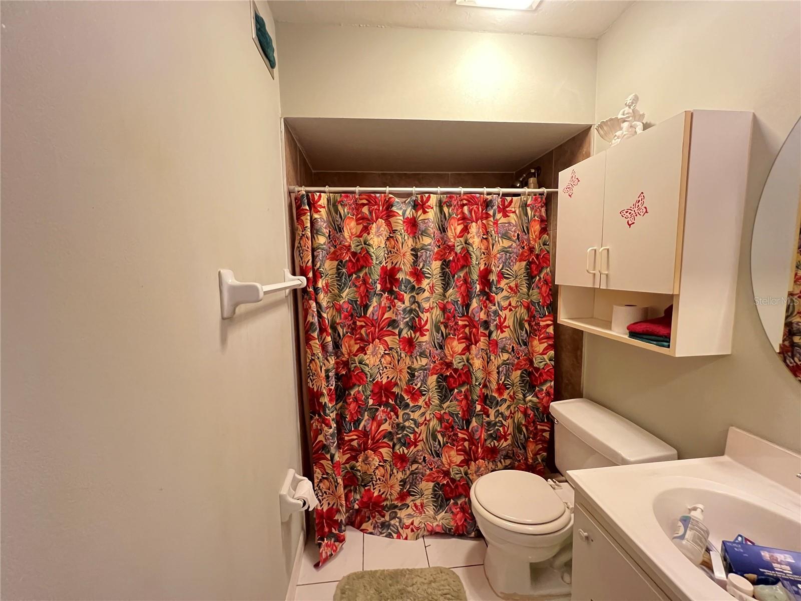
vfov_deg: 89.9
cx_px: 400
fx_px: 301
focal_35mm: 13
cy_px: 300
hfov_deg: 106.2
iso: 800
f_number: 1.8
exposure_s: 1/40
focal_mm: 1.57
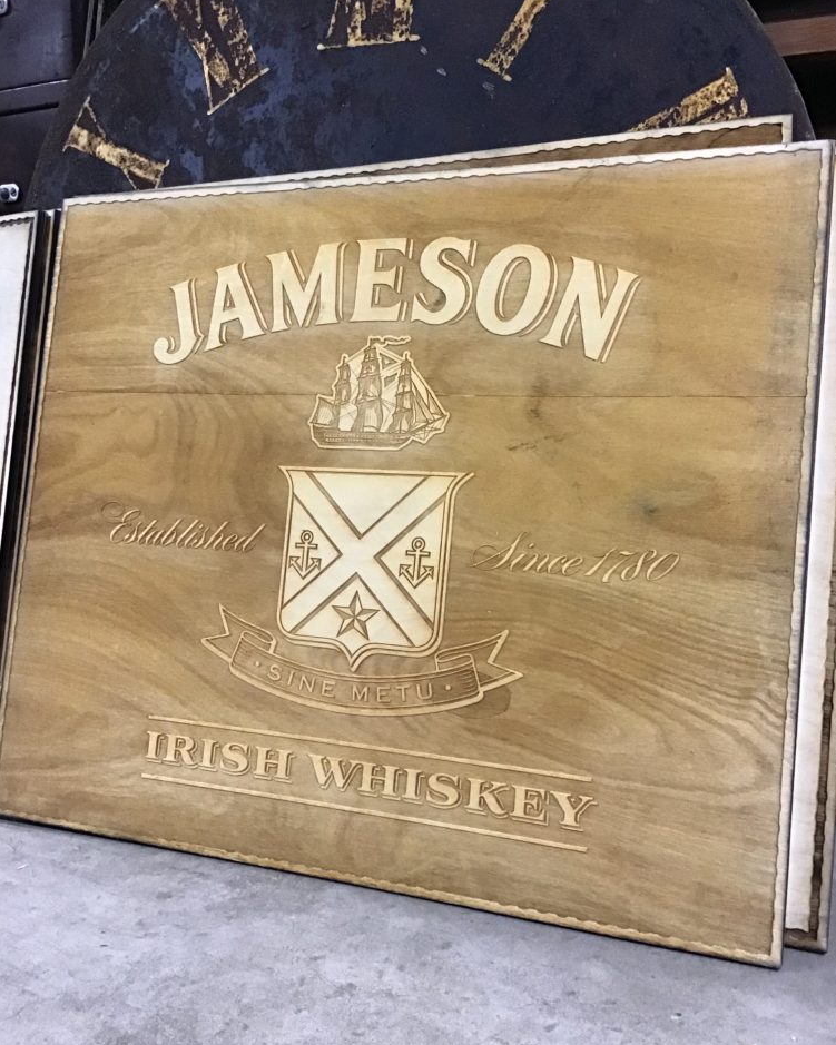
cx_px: 425
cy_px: 541
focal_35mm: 33
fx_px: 1021
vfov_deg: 54.2
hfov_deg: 44.5
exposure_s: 1/33
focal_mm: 3.3
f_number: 2.4
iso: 200
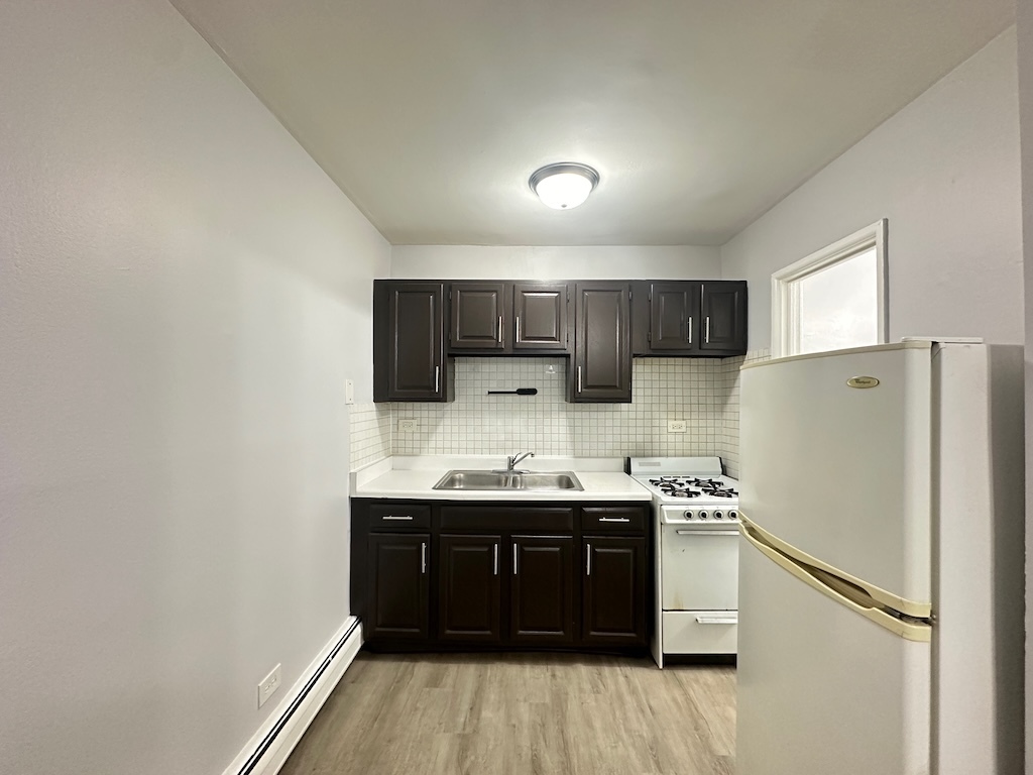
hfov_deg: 102.1
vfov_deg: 85.7
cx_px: 516
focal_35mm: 14
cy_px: 388
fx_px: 418
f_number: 2.2
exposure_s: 1/60
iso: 500
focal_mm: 2.22
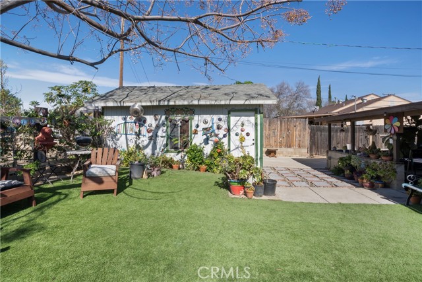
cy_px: 141
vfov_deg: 73.8
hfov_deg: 96.7
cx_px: 211
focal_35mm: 16
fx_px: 188
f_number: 22
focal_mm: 16
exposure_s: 1/25
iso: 64
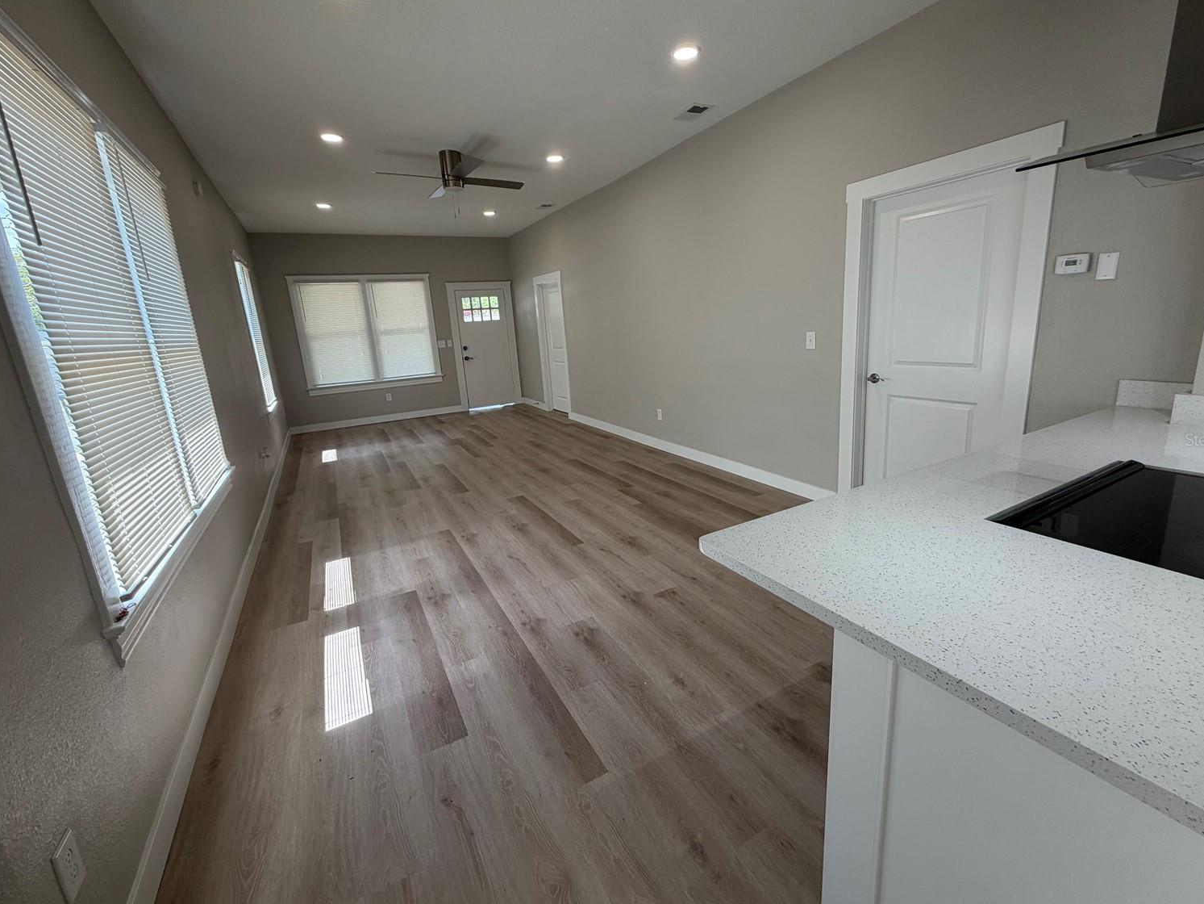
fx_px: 522
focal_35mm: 15
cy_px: 439
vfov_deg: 81.7
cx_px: 616
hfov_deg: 98.1
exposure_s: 1/120
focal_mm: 2.22
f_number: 2.2
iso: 64
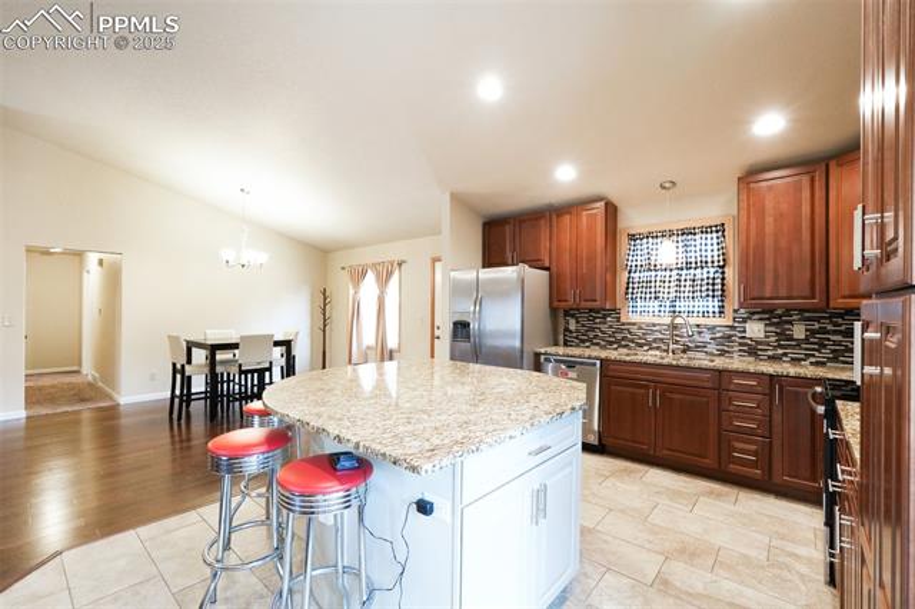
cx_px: 458
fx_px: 381
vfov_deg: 77.3
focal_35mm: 15
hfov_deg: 100.4
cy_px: 304
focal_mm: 10
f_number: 8
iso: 800
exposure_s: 1/5
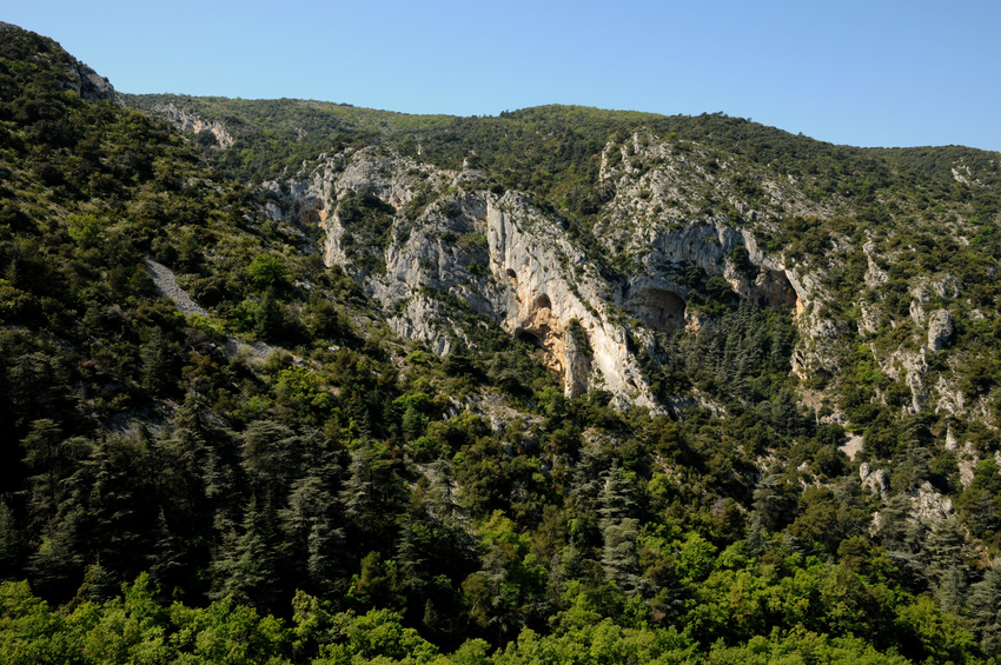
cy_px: 332
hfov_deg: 62.0
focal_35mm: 30
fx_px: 833
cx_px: 500
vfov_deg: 43.5
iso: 400
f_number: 10
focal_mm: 20
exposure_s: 1/400
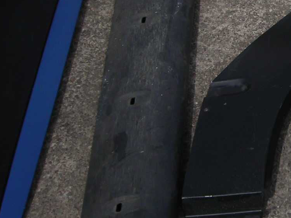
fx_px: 874
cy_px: -2
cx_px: 333
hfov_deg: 18.1
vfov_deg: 14.0
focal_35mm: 104
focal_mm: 6.3
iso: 50
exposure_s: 1/250
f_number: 6.4
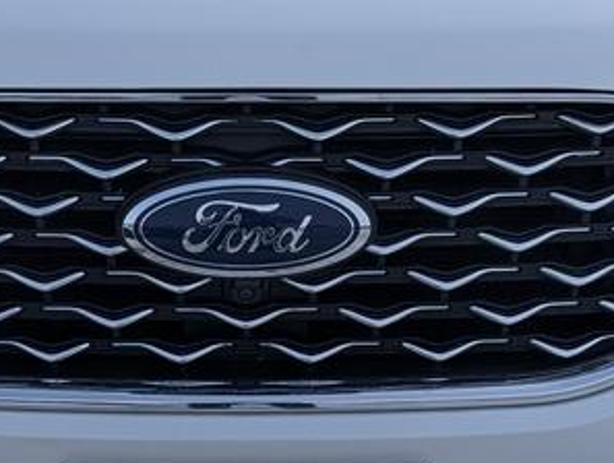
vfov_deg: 14.2
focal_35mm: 103
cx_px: 249
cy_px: 27
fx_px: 1831
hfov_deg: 19.0
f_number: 1.68
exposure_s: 1/1011
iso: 22
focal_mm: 6.9
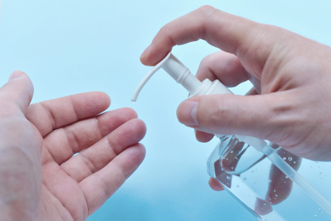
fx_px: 552
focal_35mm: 60
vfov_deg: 22.6
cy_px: 110
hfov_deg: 33.4
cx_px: 166
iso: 320
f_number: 4
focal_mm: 40
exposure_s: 1/60
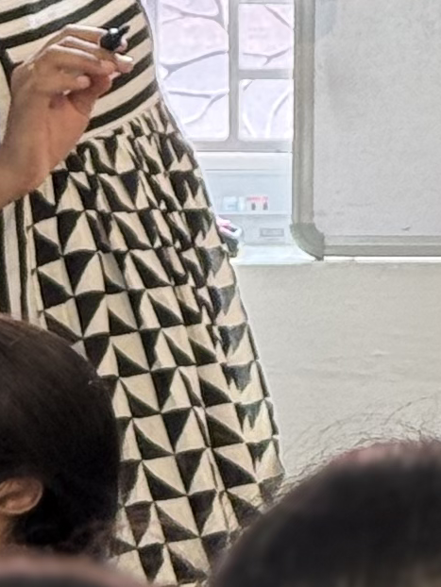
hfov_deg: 4.8
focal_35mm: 311
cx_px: 352
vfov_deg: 6.3
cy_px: -228
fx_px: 5279
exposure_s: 1/146
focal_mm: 6.76
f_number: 1.78
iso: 50
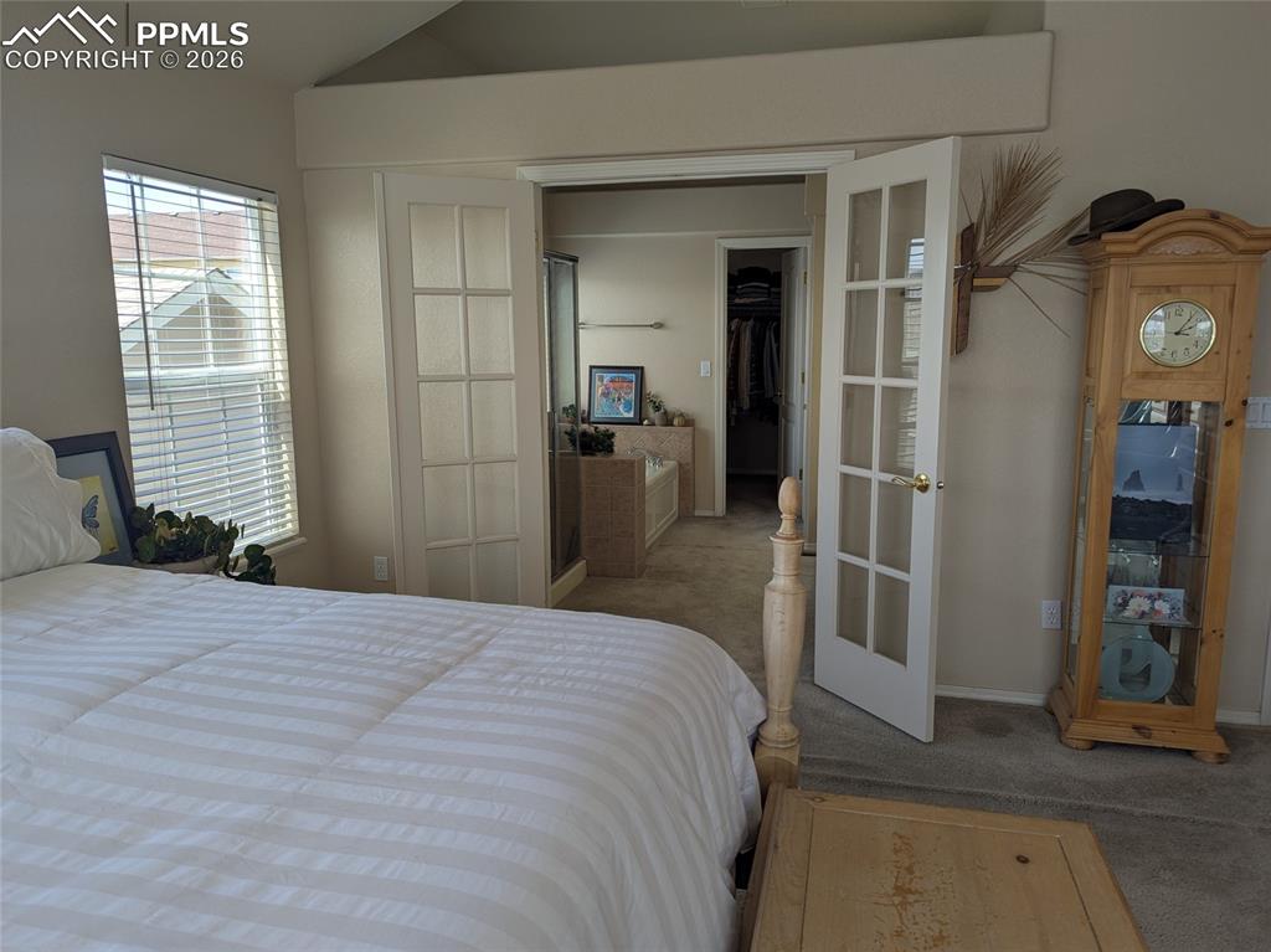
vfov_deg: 56.8
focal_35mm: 24
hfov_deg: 71.6
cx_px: 636
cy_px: 476
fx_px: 881
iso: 38
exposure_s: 1/370
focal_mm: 6.81
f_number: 1.85
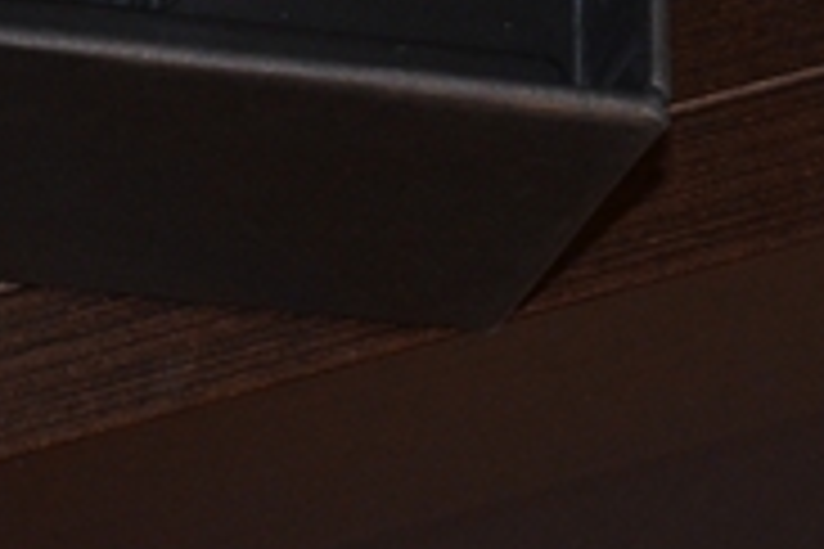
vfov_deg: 4.2
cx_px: 108
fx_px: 7484
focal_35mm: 327
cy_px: -576
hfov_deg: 6.3
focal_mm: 50
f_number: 5
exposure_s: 1/60
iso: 800
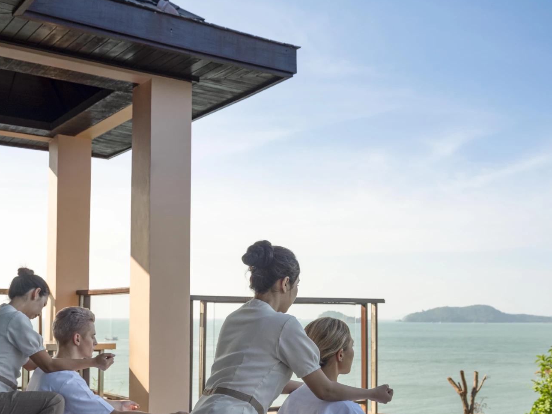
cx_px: 265
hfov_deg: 42.1
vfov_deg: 31.8
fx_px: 718
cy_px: 289
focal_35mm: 45
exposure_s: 1/250
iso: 250
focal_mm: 36.2
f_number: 11
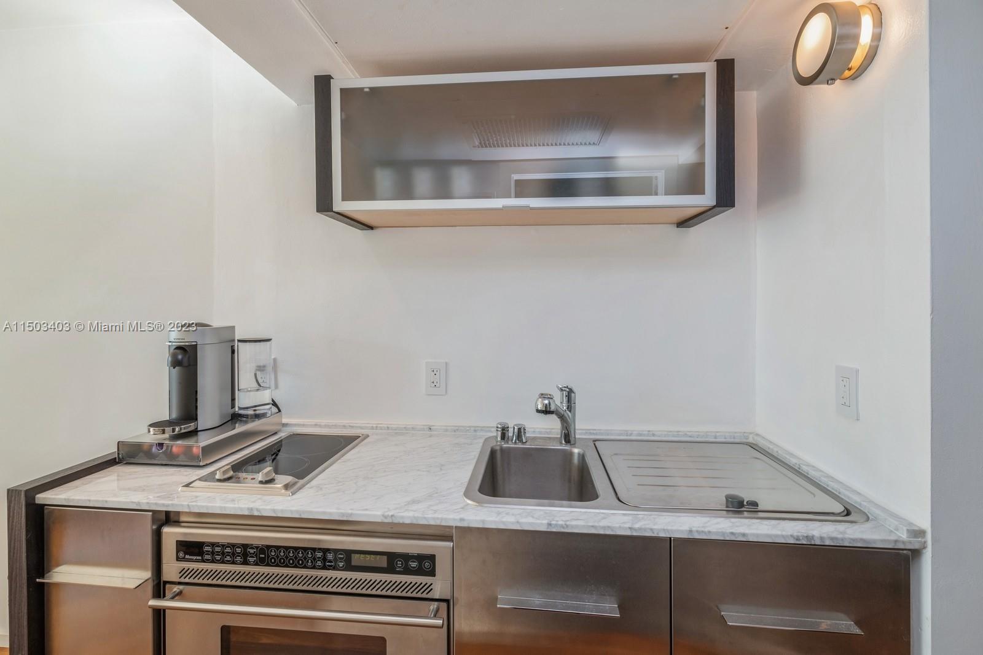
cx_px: 492
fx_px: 437
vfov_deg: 73.8
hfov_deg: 96.7
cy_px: 328
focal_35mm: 16
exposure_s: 1/10
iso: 200
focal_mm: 16
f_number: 10
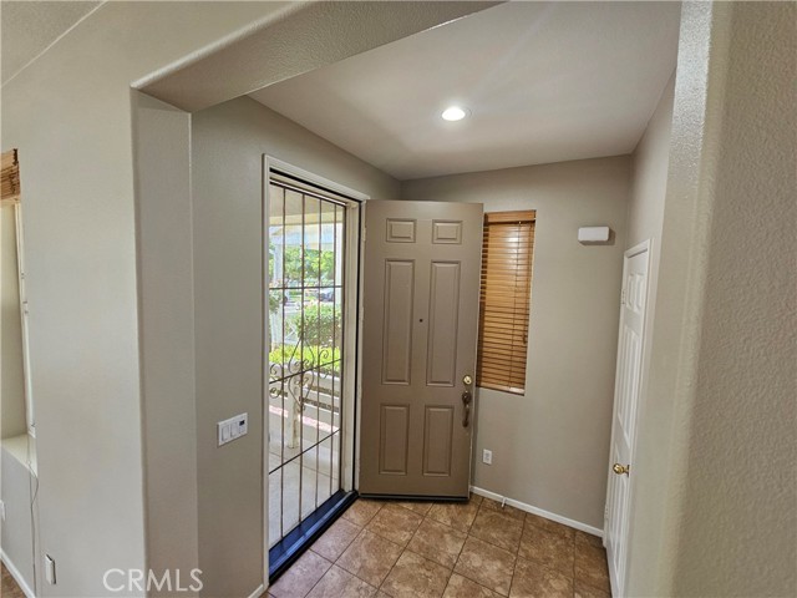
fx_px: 299
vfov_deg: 89.9
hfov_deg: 106.2
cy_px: 299
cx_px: 398
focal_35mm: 13
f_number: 2.2
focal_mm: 2.2
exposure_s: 1/60
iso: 200
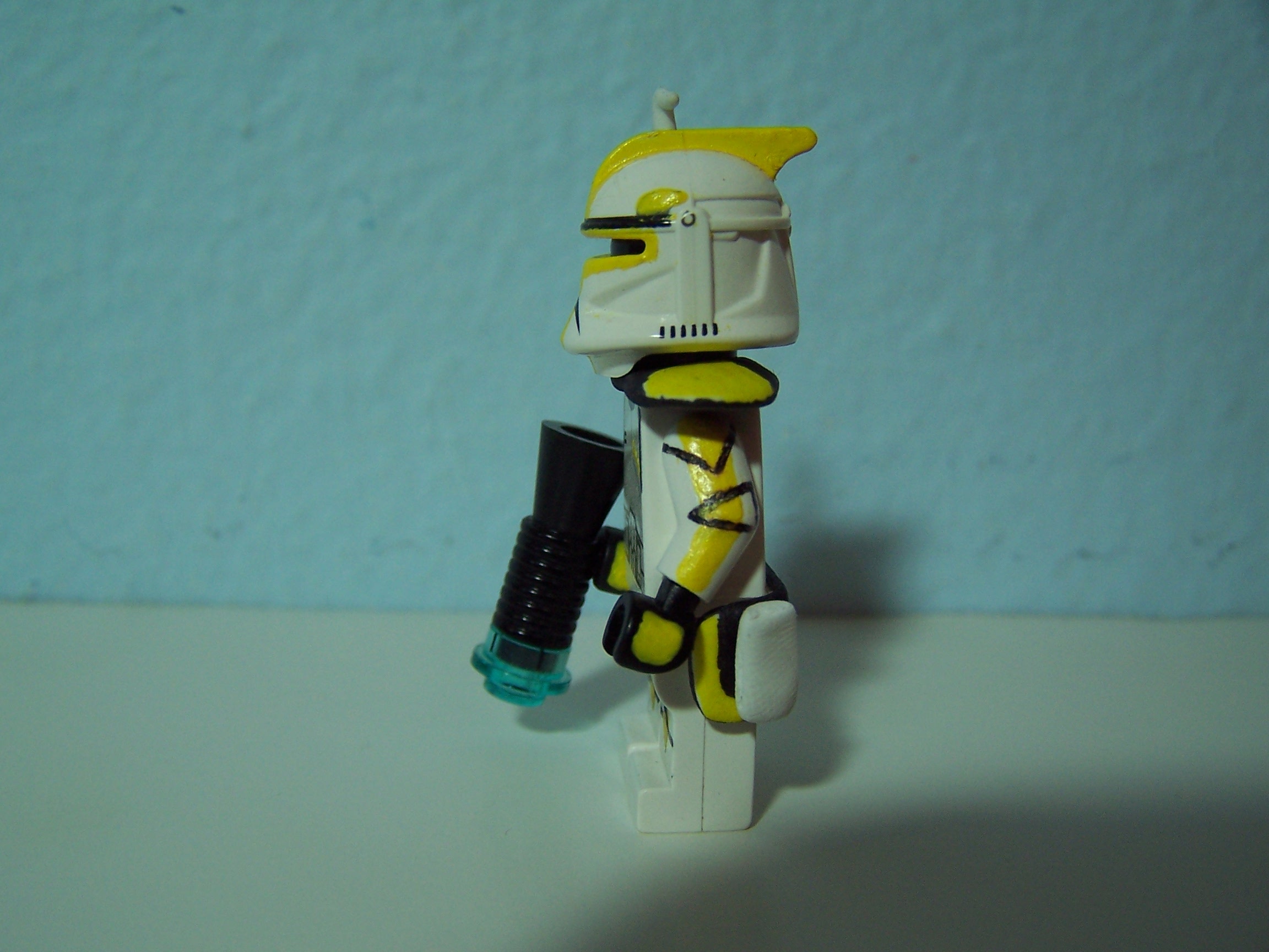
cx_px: 634
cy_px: 476
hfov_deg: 49.0
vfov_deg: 37.7
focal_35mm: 38
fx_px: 1393
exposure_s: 1/30
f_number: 2.8
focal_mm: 6.3
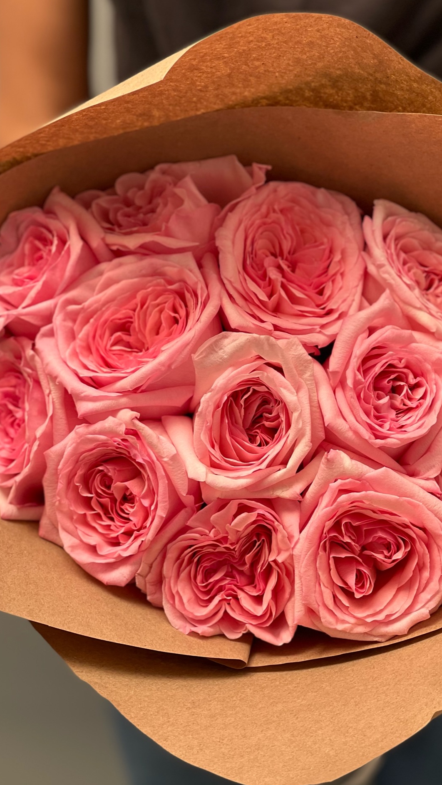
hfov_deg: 13.3
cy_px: 391
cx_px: 256
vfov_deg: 23.4
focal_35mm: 91
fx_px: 1897
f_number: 2.8
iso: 40
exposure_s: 1/121
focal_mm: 9
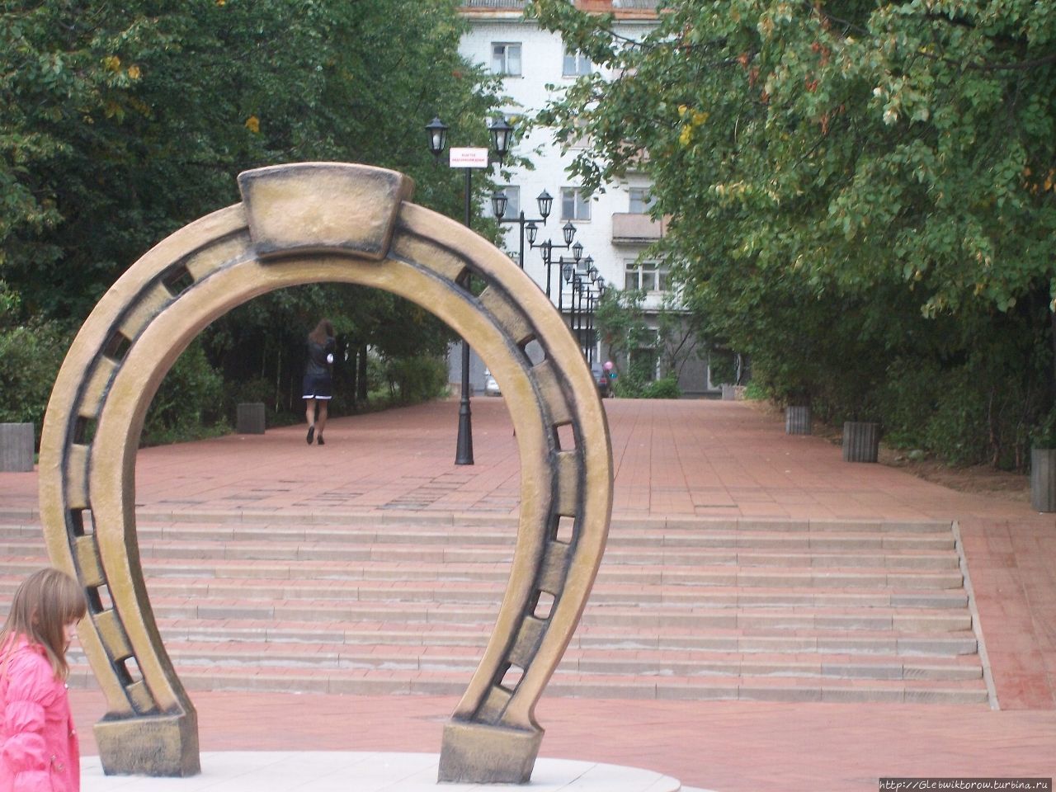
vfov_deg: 13.7
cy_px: 396
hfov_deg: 18.2
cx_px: 528
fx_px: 3295
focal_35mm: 108
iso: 108
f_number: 4.8
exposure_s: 1/60
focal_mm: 18
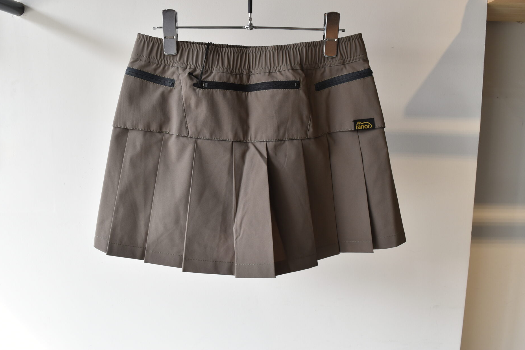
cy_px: 171
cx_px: 255
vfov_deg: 42.3
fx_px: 452
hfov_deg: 60.3
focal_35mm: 31
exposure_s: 1/50
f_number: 6.3
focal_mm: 20
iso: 400
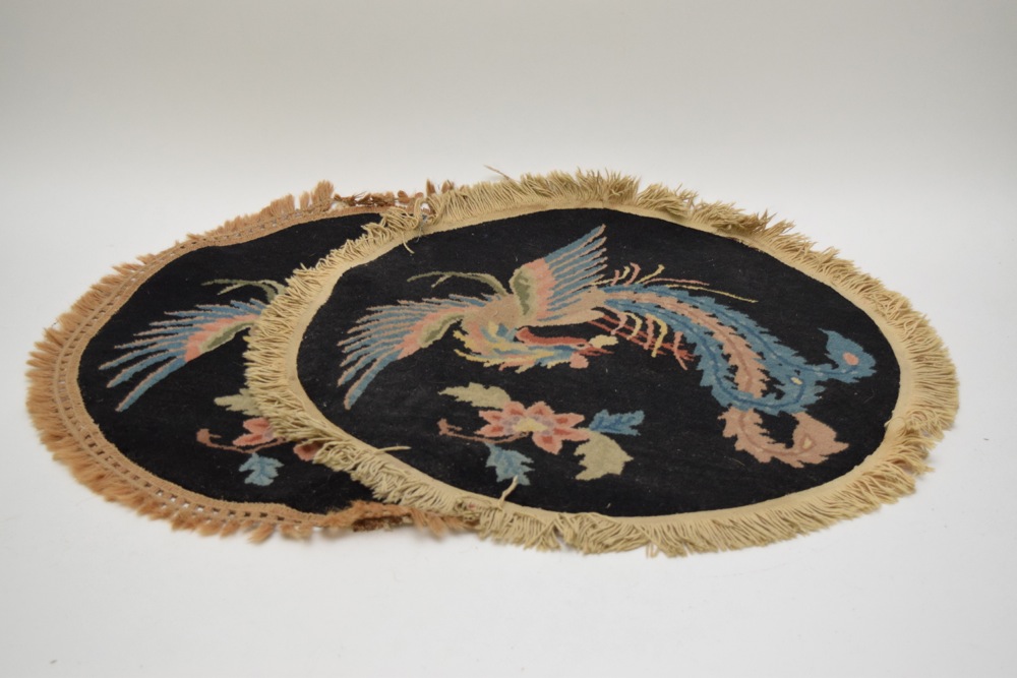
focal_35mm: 52
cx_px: 508
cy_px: 339
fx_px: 1483
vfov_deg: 25.8
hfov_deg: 37.8
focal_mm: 35
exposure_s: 1/60
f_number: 4.5
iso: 1250
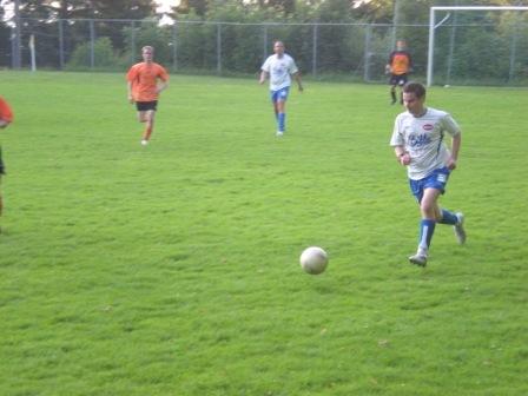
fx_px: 1602
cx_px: 264
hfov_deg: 18.7
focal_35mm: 105
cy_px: 198
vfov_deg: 14.1
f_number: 5.7
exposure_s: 1/125
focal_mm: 17.3
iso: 595
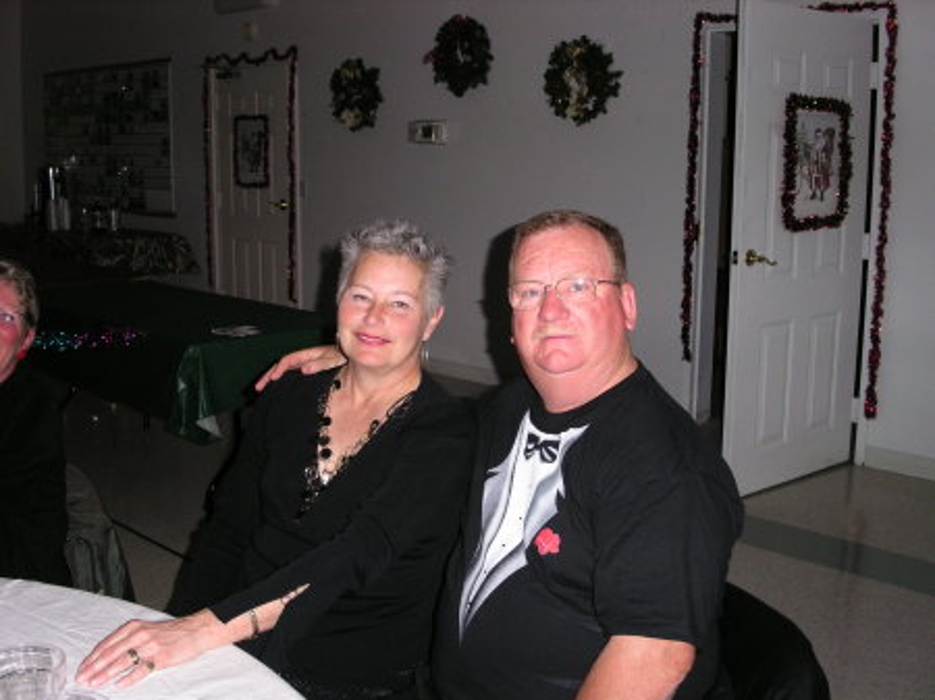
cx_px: 468
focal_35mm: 38
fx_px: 1026
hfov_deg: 49.0
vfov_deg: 37.7
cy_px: 350
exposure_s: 1/45
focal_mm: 7.8
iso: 200
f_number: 2.8
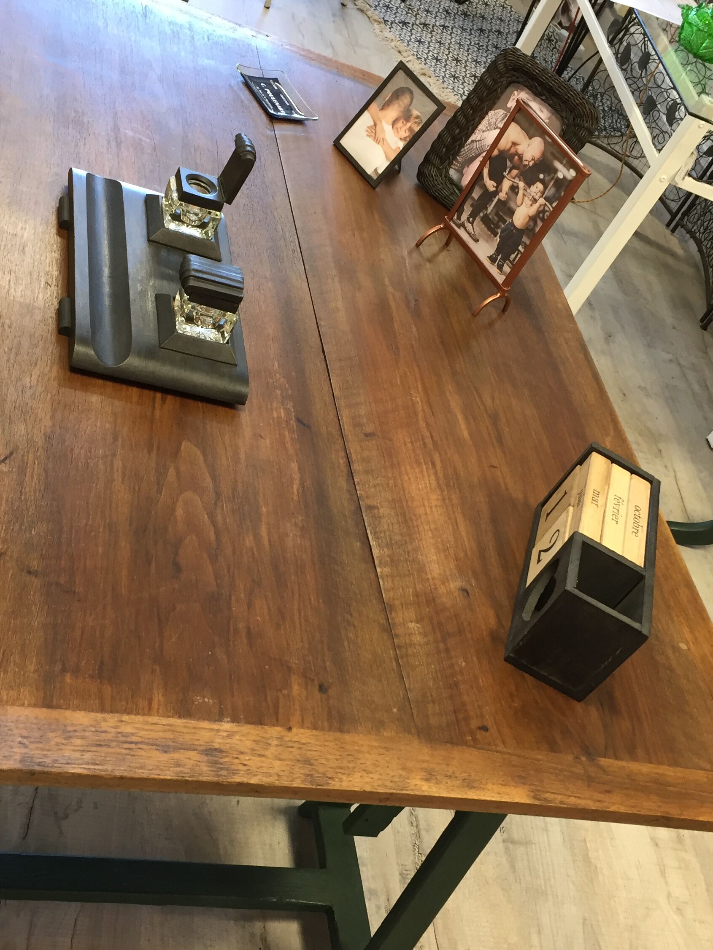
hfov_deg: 34.3
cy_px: 503
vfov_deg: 44.8
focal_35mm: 42
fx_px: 1154
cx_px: 337
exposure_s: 1/33
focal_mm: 4.15
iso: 80
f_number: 2.2
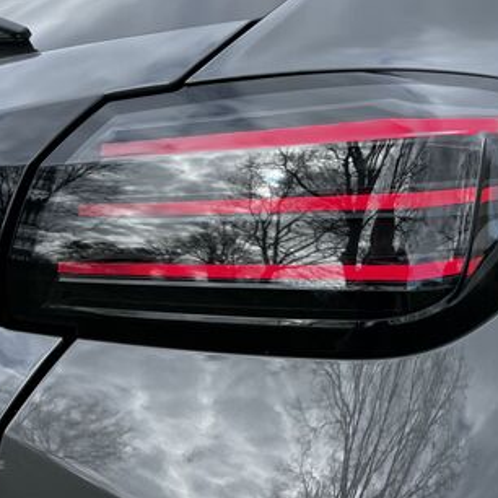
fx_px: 667
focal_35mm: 41
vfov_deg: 40.5
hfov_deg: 40.6
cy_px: 173
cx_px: 314
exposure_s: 1/1488
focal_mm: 5.7
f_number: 1.5
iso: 50
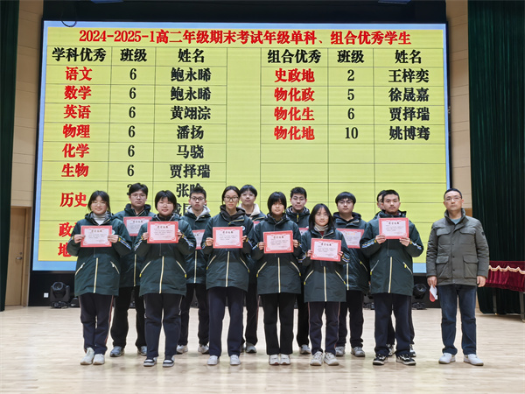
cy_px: 197
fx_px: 576
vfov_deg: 37.7
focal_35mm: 38
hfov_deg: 49.0
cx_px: 262
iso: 250
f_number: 4
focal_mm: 5.75
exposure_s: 1/120
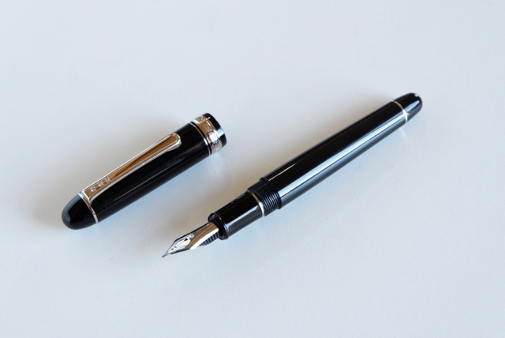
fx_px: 1053
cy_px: 169
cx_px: 252
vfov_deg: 18.2
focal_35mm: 75
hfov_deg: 27.0
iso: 500
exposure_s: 1/30
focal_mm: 50
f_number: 8
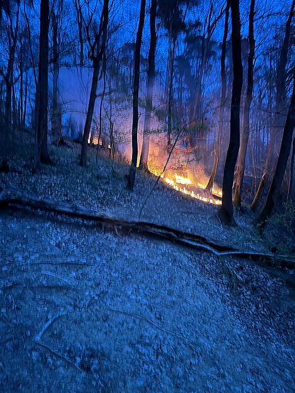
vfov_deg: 67.3
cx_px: 148
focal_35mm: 26
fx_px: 295
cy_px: 196
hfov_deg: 53.1
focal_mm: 5.1
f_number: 1.6
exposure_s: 1/10
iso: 640
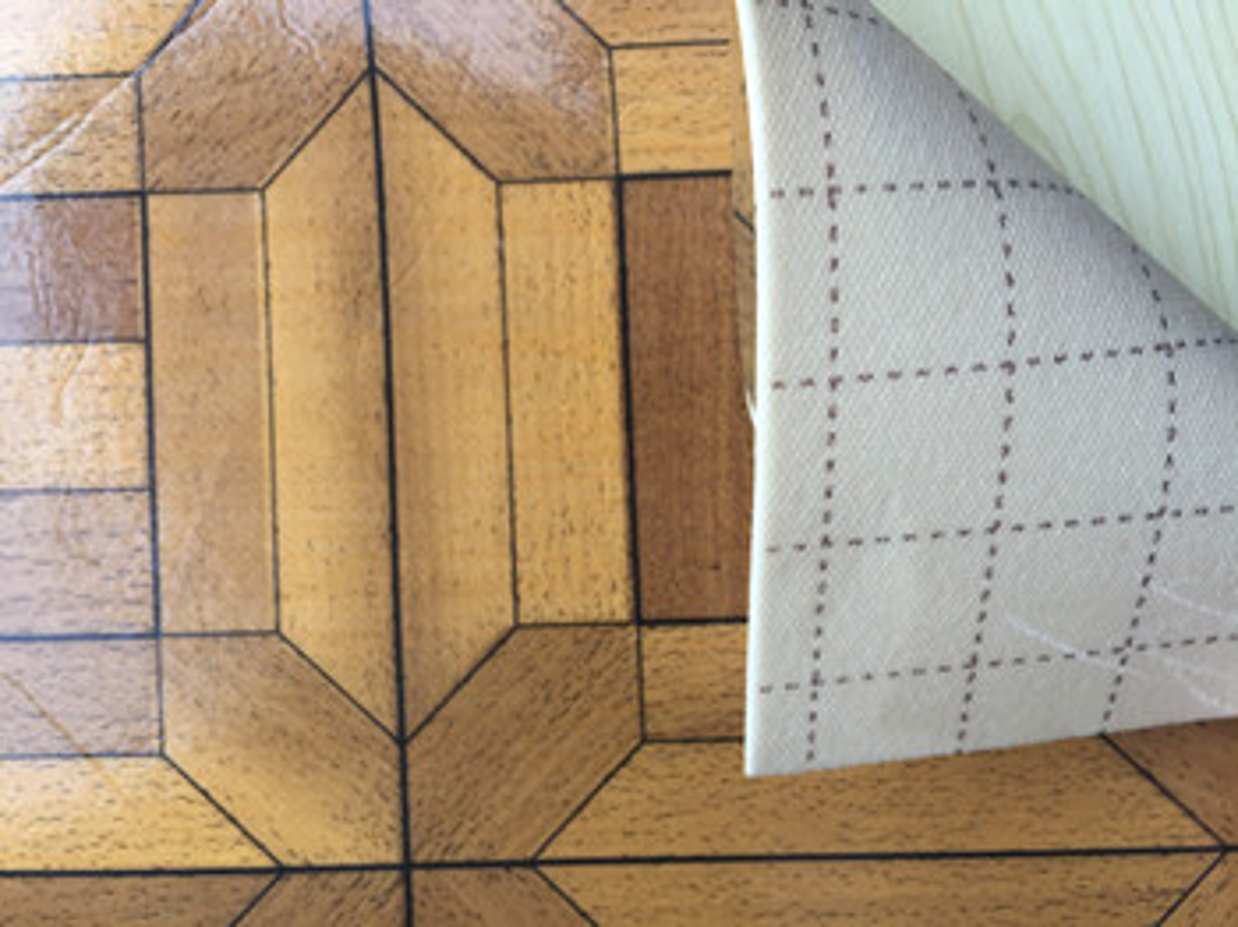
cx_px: 619
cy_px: 464
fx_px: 1036
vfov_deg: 48.2
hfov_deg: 61.7
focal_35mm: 29
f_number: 2.2
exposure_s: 1/100
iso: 40
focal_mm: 4.15
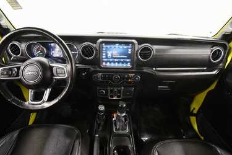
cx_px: 113
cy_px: 73
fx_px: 103
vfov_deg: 73.7
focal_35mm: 16
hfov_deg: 96.7
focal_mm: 10
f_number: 4.5
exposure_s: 1/80
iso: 3200
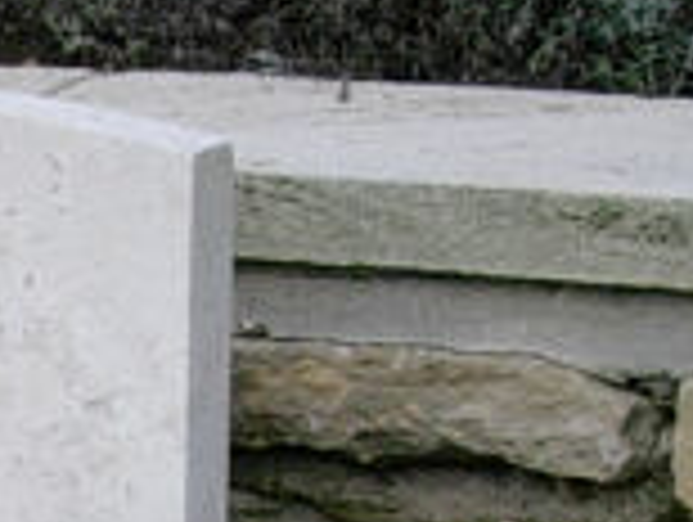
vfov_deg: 8.3
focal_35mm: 175
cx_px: -428
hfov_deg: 10.8
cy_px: 878
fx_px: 3509
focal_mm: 6.7
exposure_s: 1/279
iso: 70
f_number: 5.8
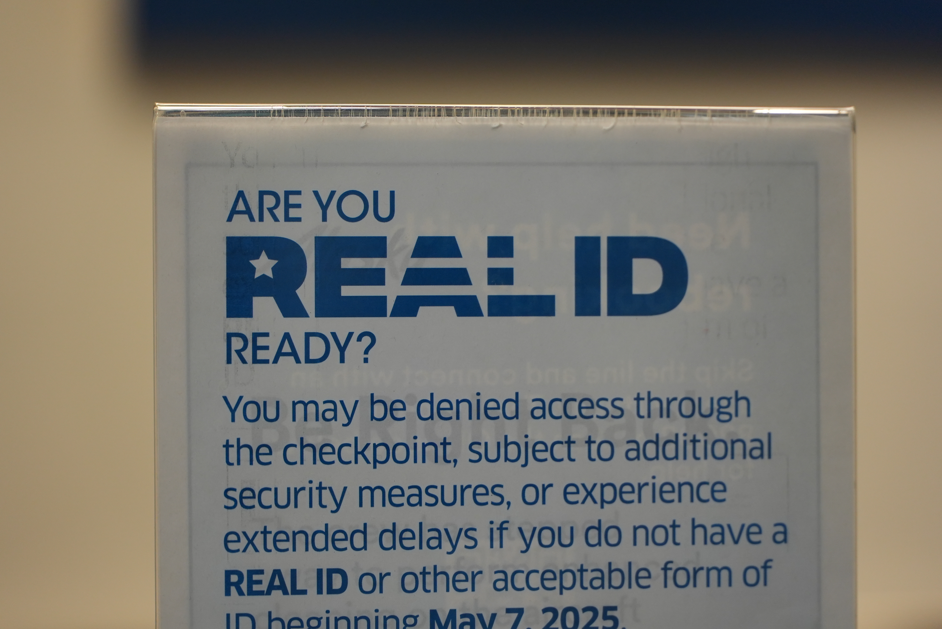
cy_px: 314
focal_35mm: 135
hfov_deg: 15.2
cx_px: 471
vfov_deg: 10.2
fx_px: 3534
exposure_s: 1/160
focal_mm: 135
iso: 1600
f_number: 4
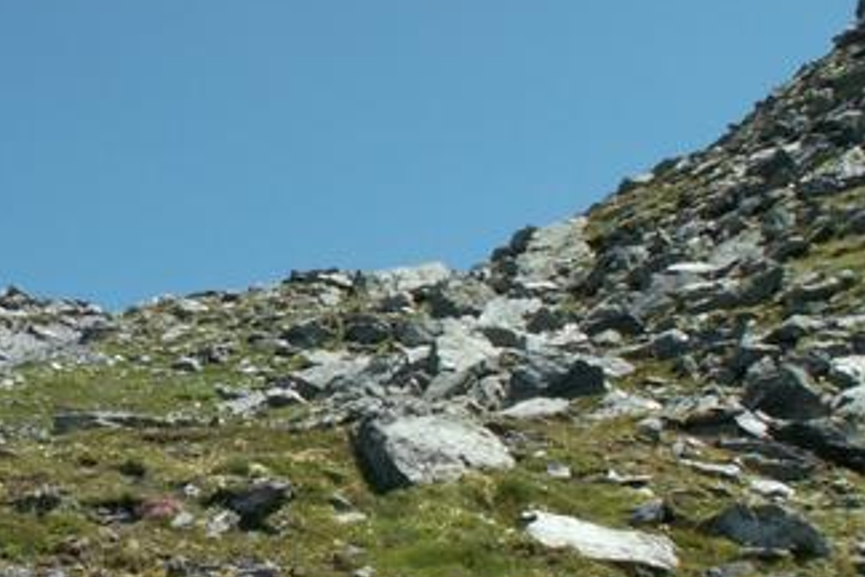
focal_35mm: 72
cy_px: 355
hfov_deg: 27.3
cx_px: 120
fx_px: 1730
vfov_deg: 18.9
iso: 50
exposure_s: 1/200
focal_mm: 5.86
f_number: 6.3
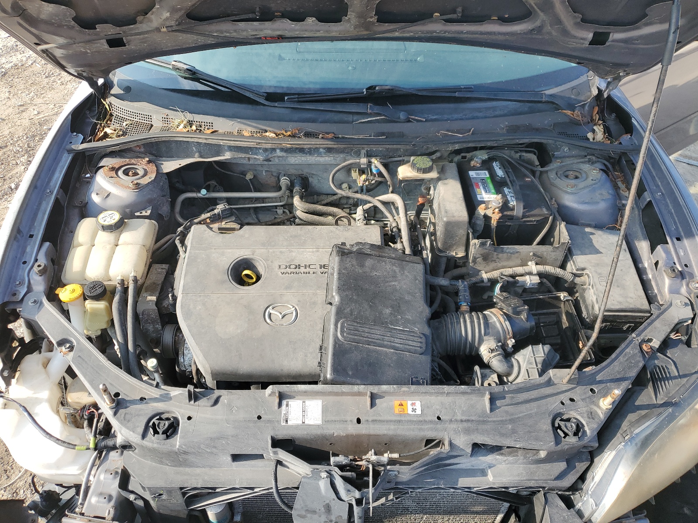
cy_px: 262
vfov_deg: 53.1
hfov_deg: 67.3
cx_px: 349
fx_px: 524
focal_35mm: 26
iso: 50
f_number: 1.5
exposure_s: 1/833
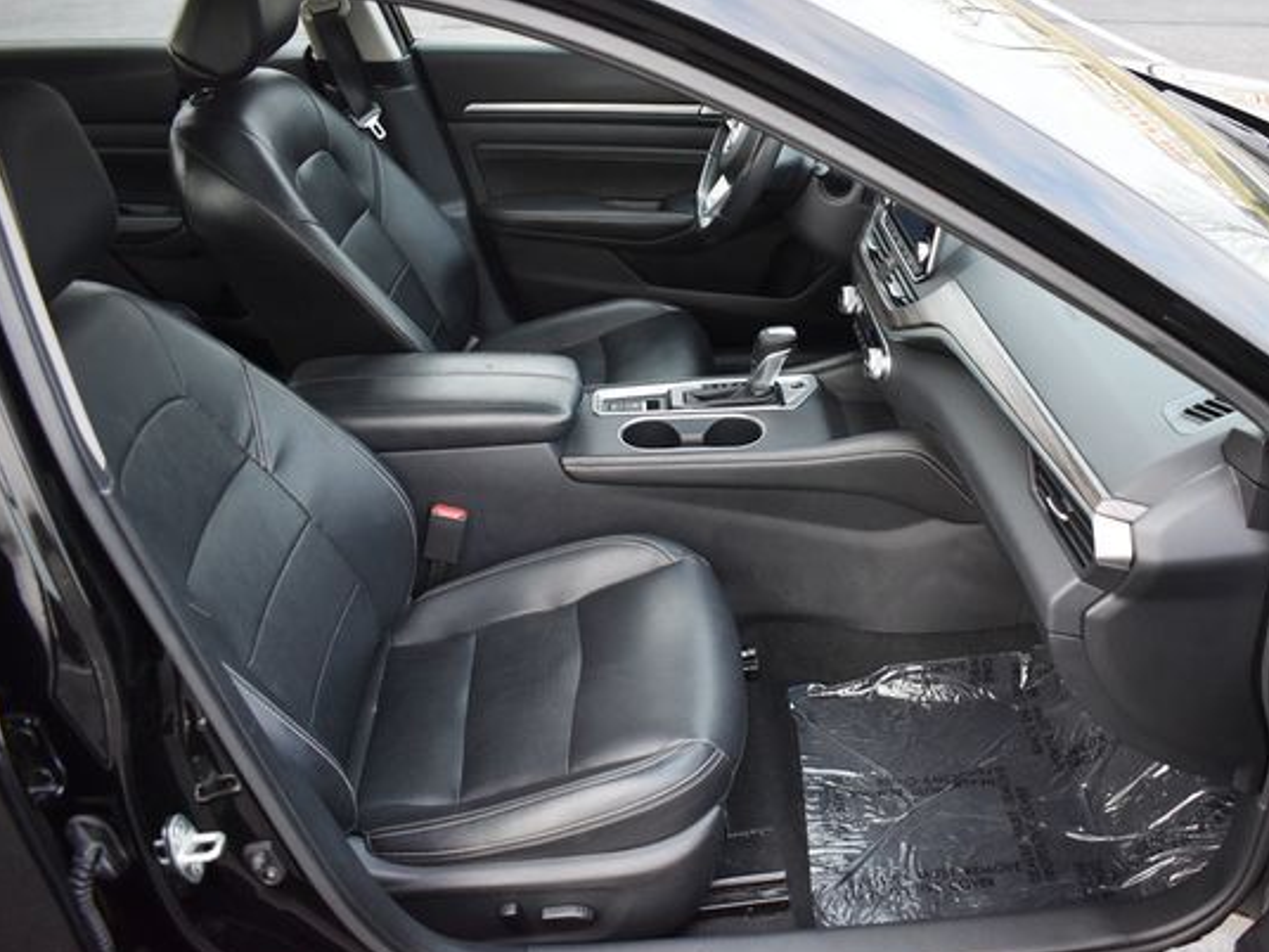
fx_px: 1136
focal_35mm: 31
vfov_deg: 45.4
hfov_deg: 58.0
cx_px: 751
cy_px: 465
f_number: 3.5
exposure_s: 1/160
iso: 800
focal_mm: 18
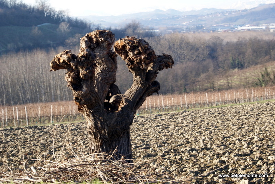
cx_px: 138
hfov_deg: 24.6
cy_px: 92
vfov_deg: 16.6
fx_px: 631
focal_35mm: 82
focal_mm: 55
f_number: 5.6
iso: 200
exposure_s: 1/200
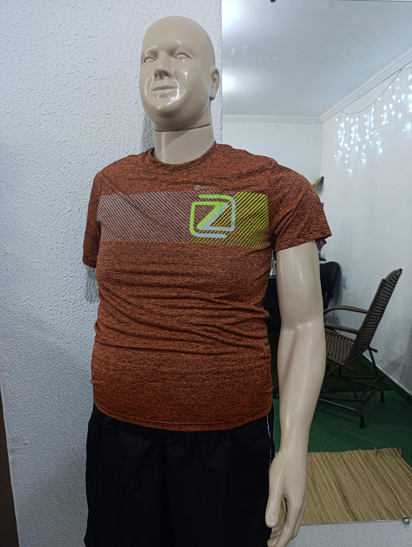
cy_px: 274
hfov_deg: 59.0
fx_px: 364
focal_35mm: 23
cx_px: 206
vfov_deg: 73.8
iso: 1000
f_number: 1.6
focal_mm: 6.14
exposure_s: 1/60
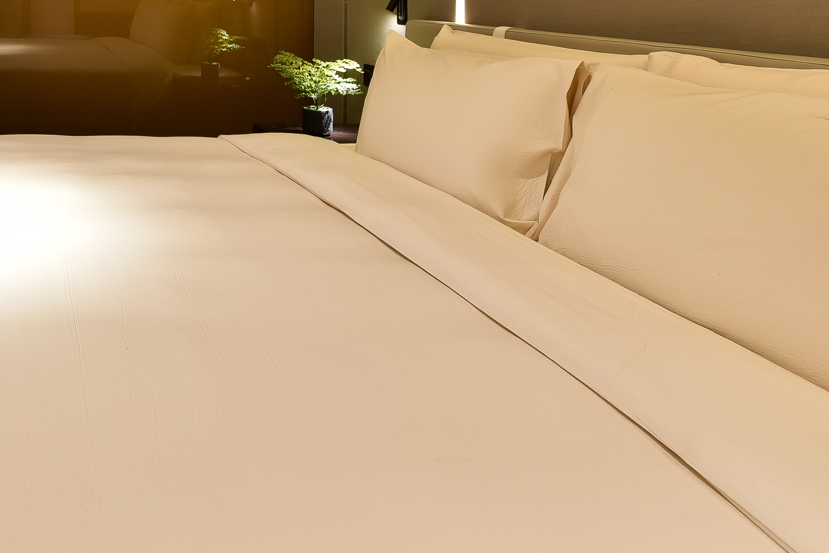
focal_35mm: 30
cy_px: -4
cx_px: -17
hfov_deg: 49.3
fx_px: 691
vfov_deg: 38.6
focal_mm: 14
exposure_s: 1/1.6
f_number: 10
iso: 320
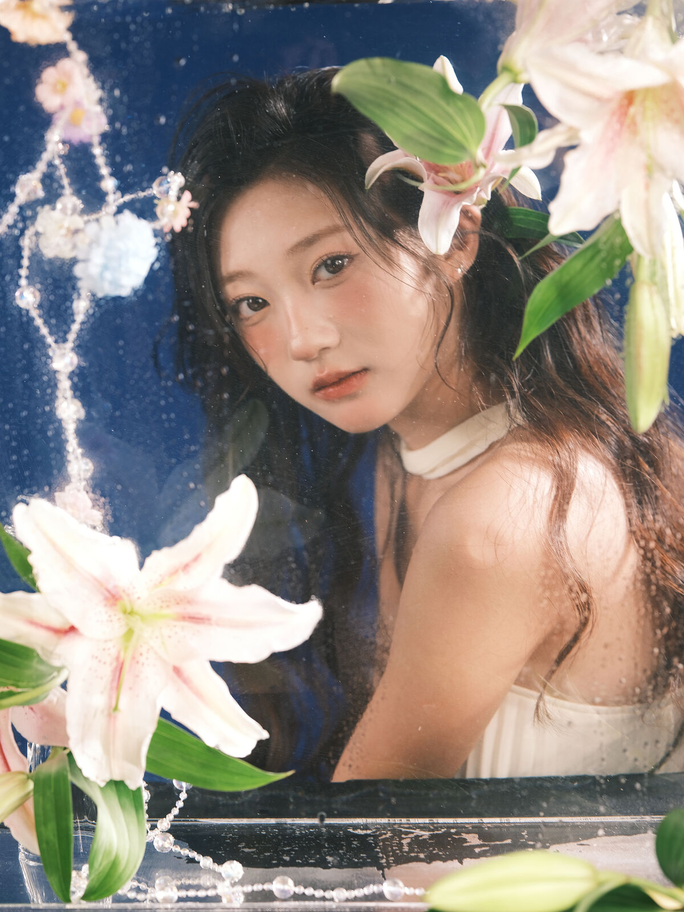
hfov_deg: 23.3
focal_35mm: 63
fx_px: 1660
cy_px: 456
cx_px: 342
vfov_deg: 30.7
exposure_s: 1/125
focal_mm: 80
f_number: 4.5
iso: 400
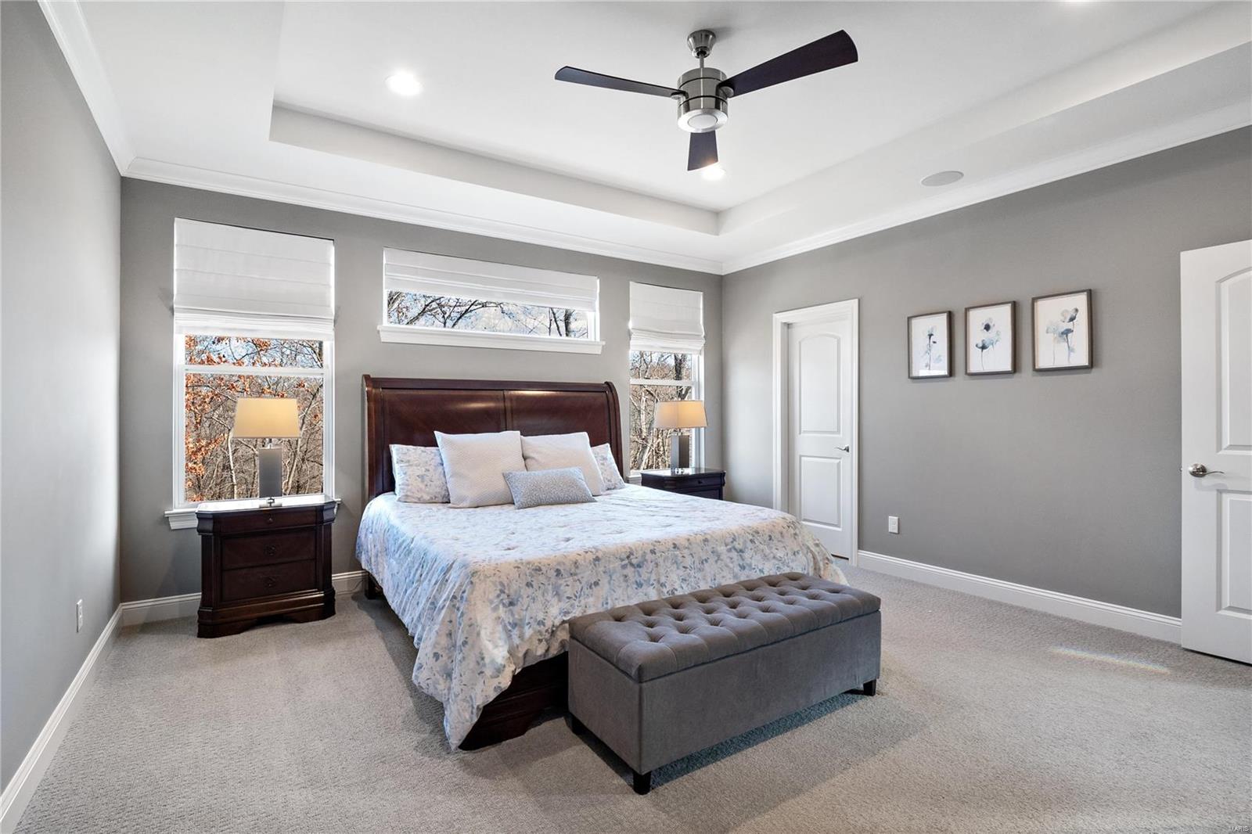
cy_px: 417
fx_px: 556
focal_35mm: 16
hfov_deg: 96.7
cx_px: 626
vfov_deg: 73.7
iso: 400
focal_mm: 8
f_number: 8
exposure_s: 1/5
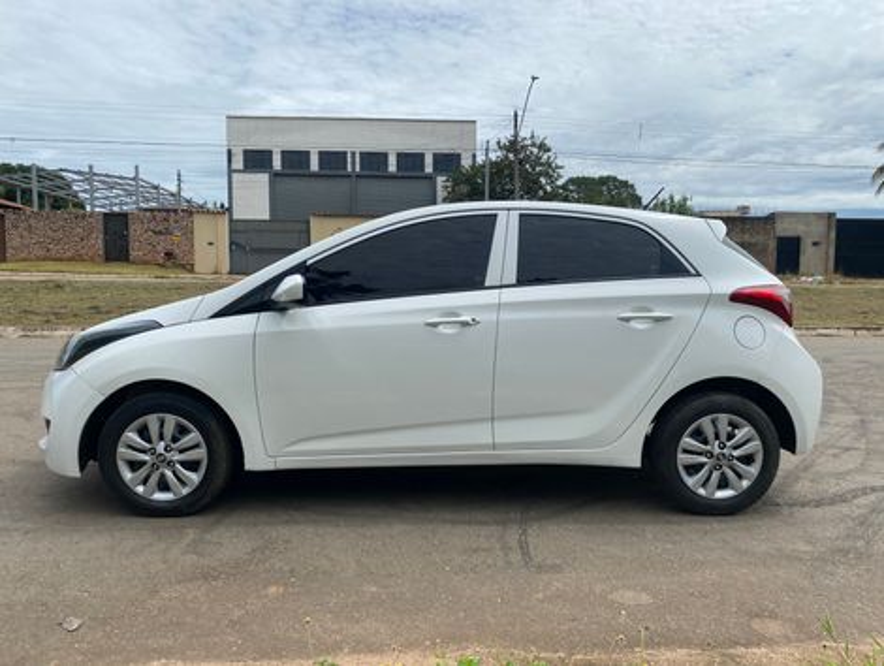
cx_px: 442
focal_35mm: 26
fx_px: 665
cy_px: 333
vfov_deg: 53.2
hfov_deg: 67.2
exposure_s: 1/5495
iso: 32
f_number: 1.8
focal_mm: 4.25
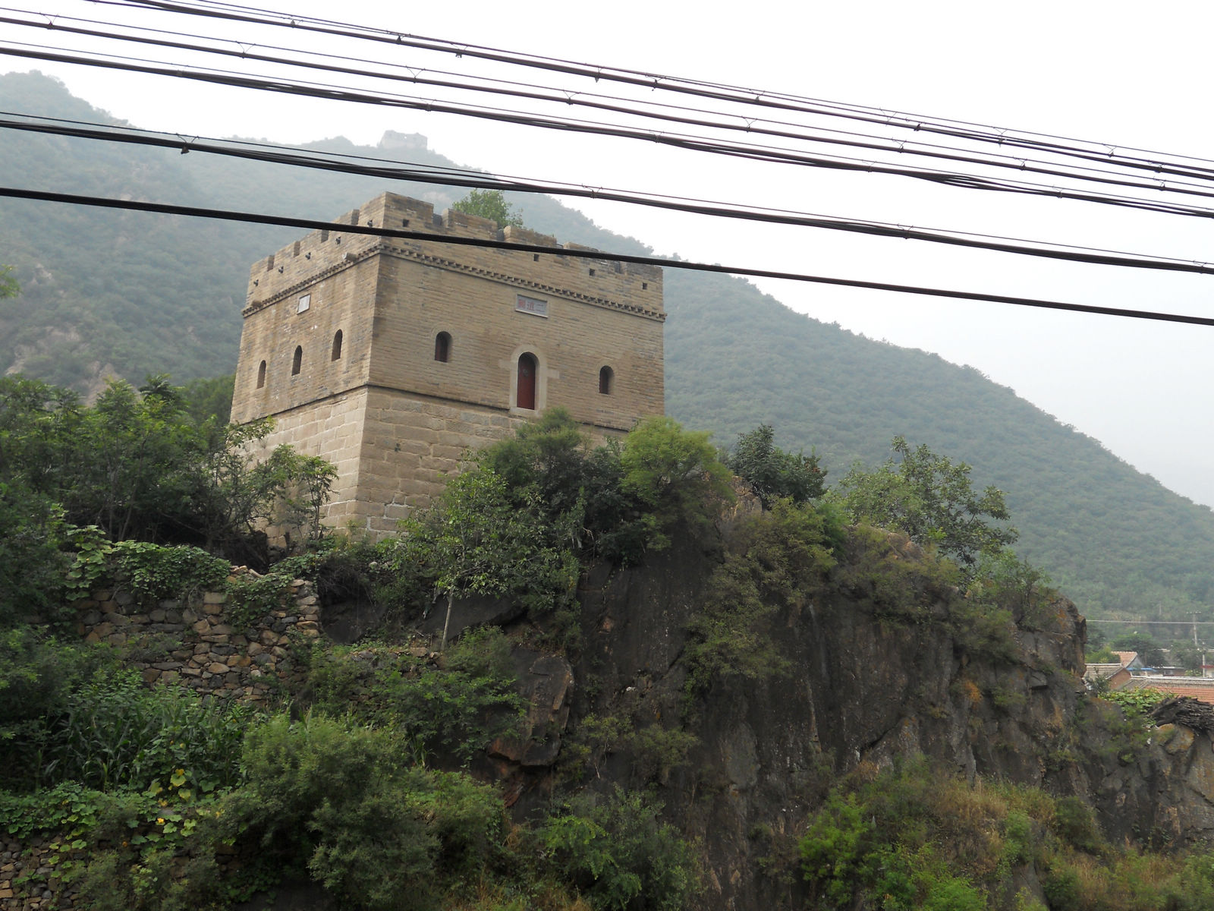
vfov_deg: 37.7
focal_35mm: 38
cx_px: 607
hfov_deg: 49.0
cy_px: 456
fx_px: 1333
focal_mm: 6.9
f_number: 3.9
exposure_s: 1/400
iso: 80
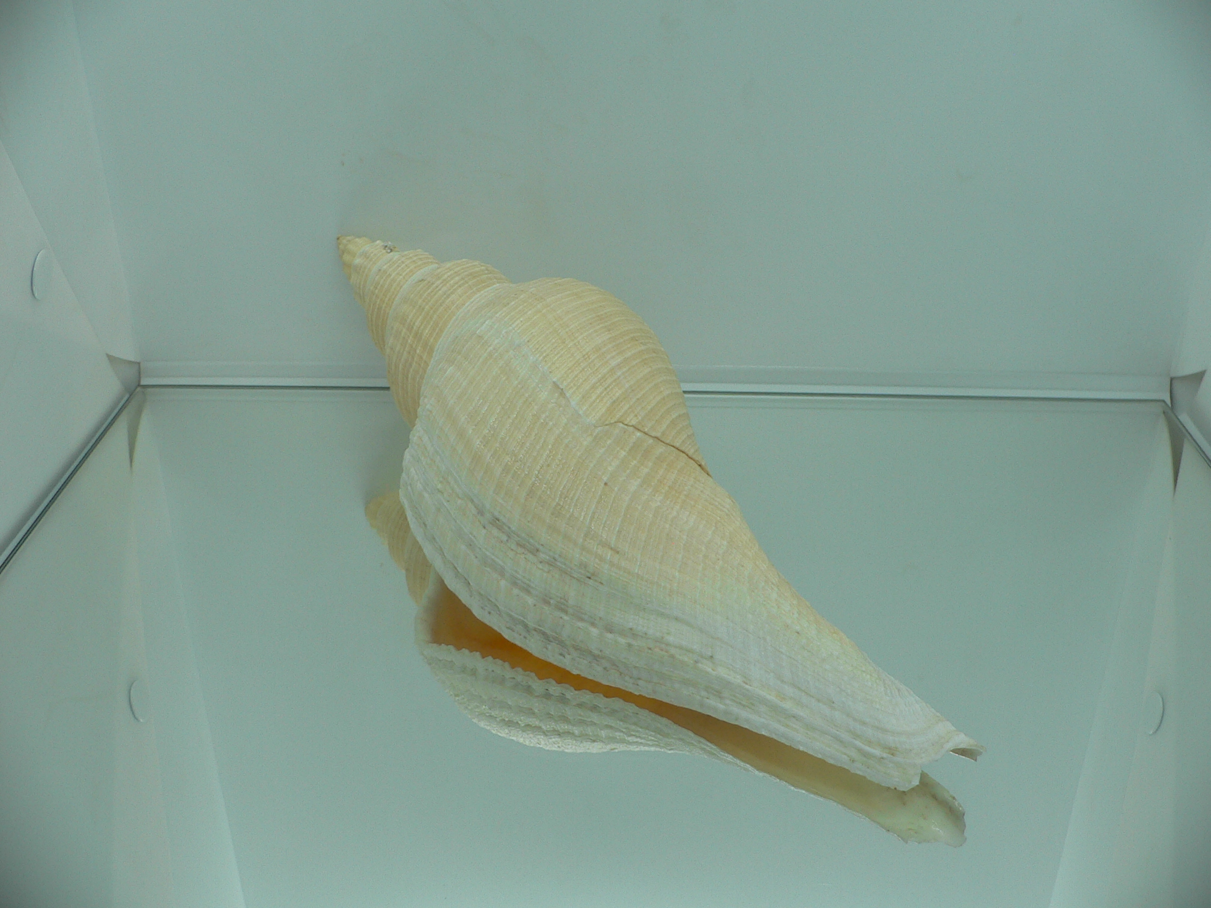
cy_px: 454
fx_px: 1224
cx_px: 606
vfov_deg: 40.7
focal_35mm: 35
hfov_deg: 52.6
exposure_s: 1/80
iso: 80
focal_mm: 4.6
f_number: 2.8
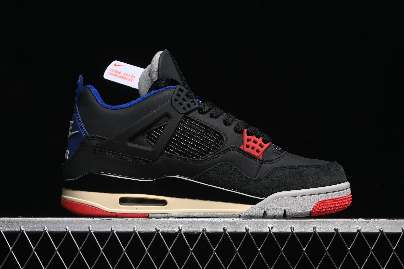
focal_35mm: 75
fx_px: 842
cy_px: 134
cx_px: 202
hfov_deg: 27.0
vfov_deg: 18.2
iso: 160
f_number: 7.1
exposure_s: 1/50
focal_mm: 50
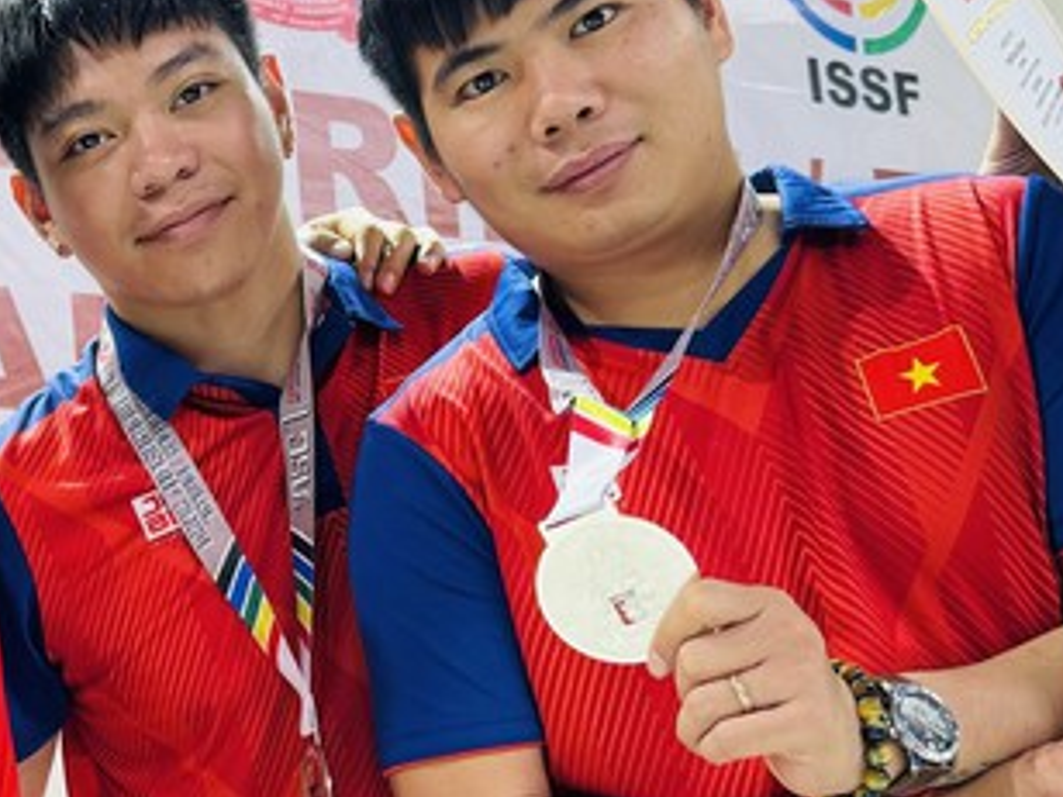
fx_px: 2057
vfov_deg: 21.8
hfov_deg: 27.3
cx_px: -10
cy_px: 564
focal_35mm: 67
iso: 160
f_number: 1.78
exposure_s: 1/50
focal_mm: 6.86
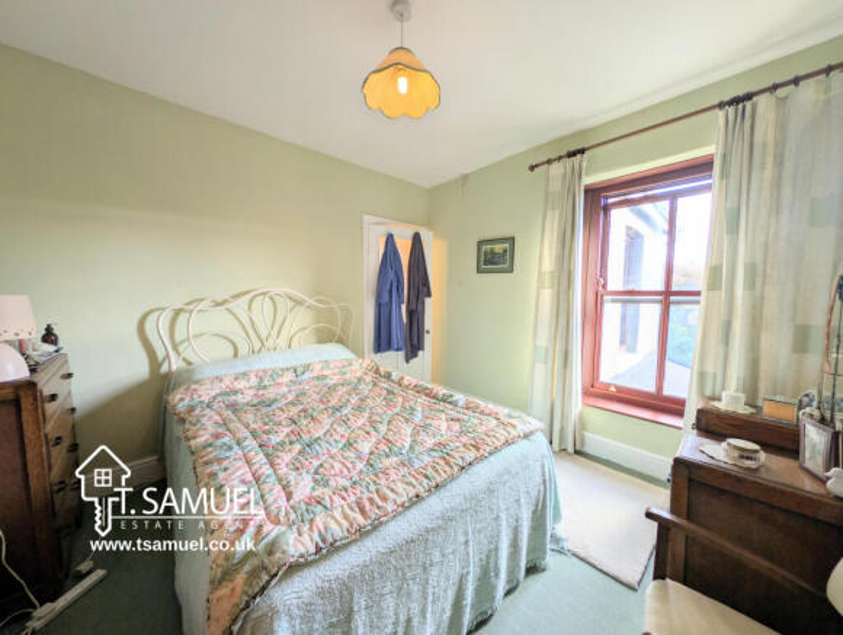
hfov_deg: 110.4
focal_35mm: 12
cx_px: 422
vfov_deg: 94.7
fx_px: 293
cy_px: 318
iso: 62
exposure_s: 1/71.5
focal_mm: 2.23
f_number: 1.95
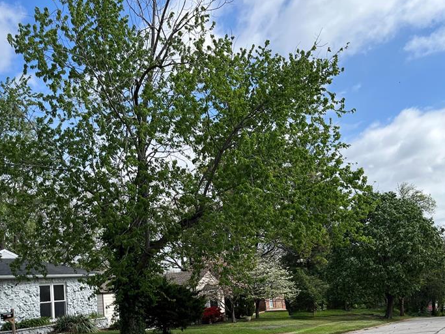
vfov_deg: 36.3
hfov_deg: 47.9
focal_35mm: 39
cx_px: 223
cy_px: 233
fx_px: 501
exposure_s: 1/2688
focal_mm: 5.1
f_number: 1.6
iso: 50
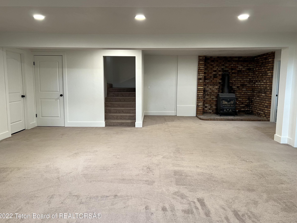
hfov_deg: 65.3
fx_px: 232
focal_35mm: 27
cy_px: 111
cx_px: 147
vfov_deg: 51.4
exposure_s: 1/60
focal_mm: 5.7
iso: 100
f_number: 1.5
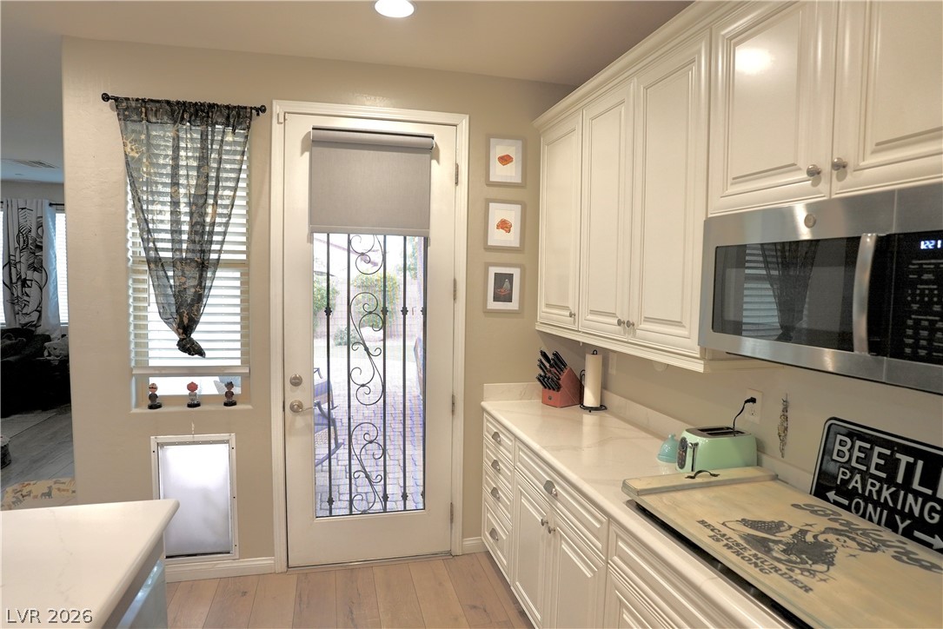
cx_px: 472
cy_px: 314
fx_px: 524
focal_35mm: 20
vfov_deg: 62.0
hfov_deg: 84.0
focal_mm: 20
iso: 800
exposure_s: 1/160
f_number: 4
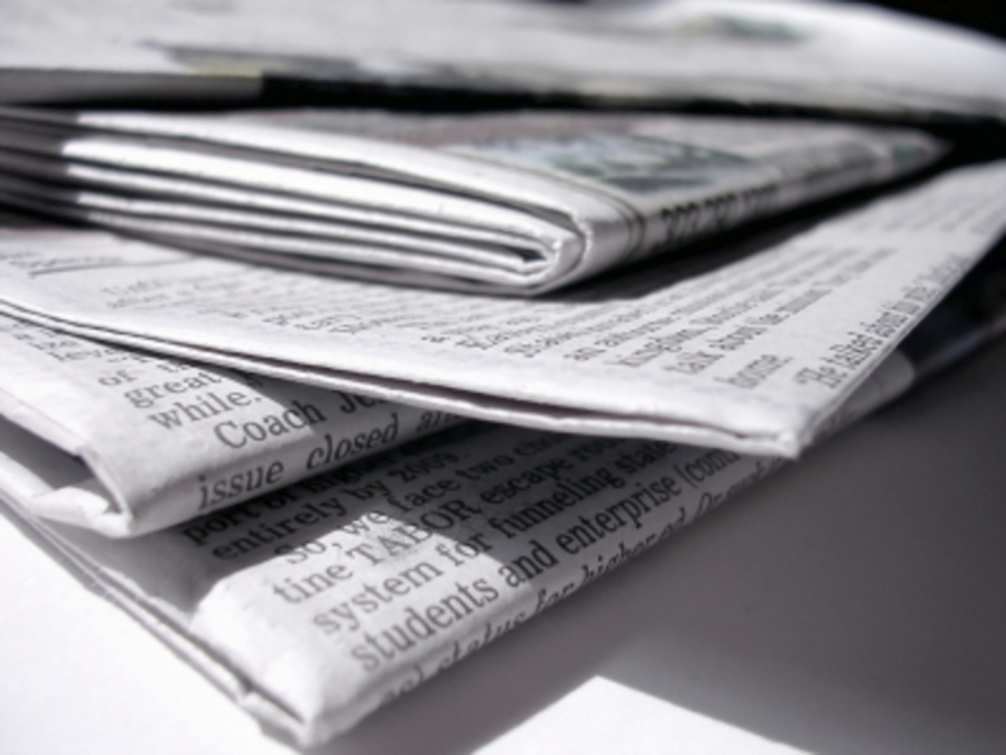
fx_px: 1104
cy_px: 378
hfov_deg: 49.0
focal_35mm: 38
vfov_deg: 37.7
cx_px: 503
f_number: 2.8
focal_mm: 5.8
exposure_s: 1/378
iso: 100
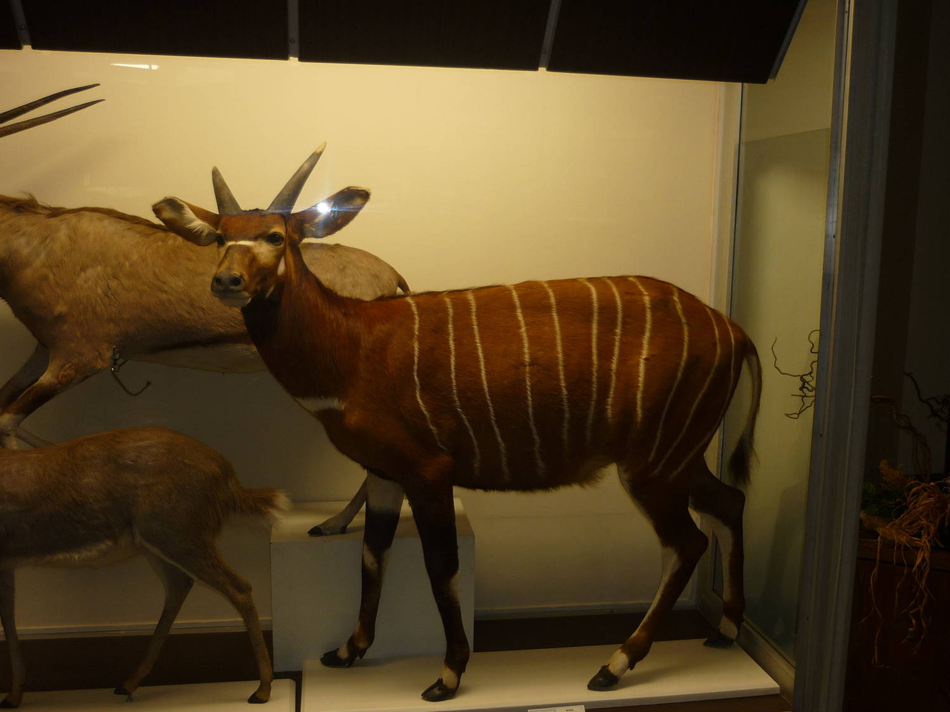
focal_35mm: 35
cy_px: 358
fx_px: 960
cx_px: 490
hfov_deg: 52.6
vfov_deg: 40.7
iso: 100
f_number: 2.8
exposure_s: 1/30
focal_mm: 5.5
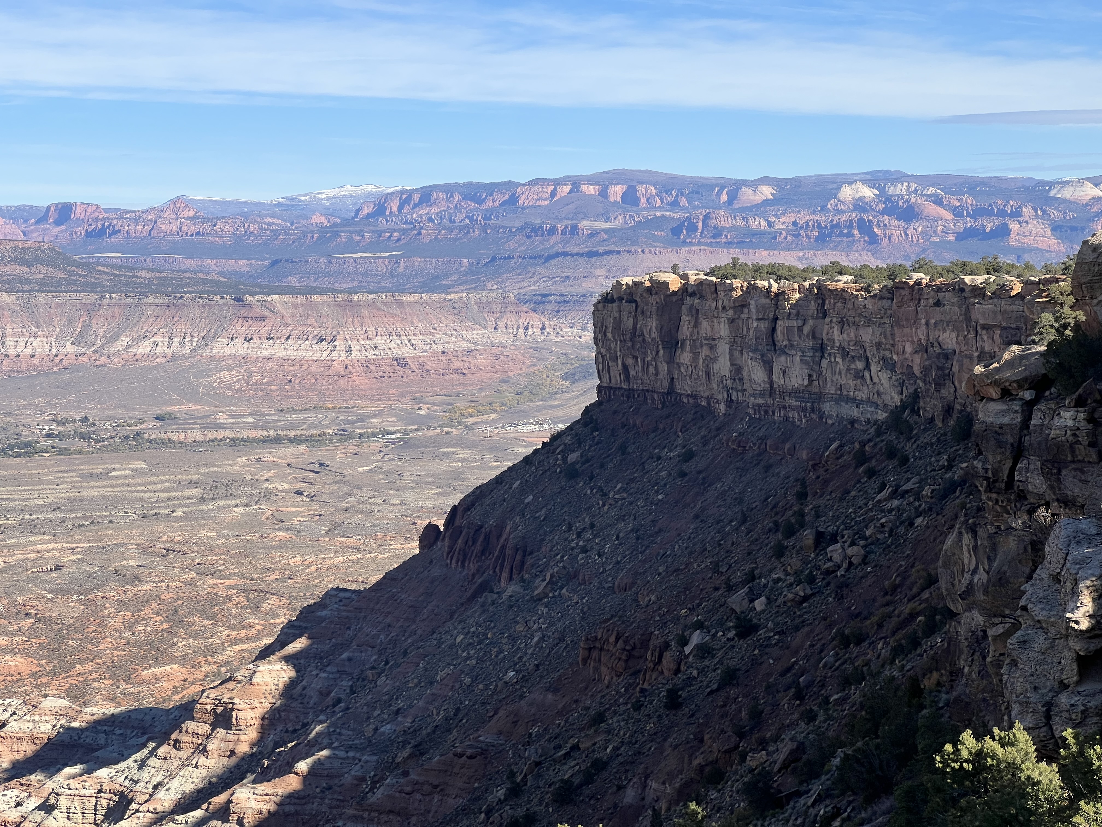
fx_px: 2451
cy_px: 414
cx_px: 551
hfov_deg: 25.3
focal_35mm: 77
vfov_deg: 19.1
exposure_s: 1/821
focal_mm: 9
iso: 32
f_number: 2.8
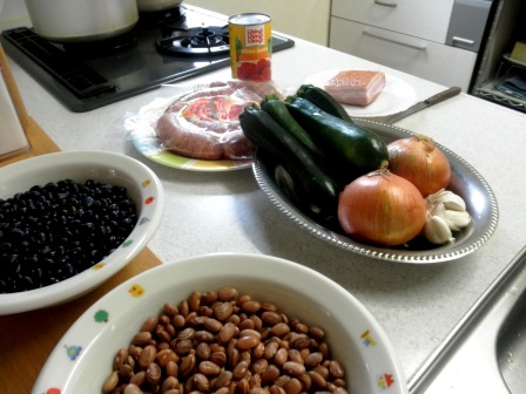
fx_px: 425
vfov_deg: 49.7
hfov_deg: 63.4
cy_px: 197
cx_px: 263
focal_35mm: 28
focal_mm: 5
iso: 200
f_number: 3
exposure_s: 1/15
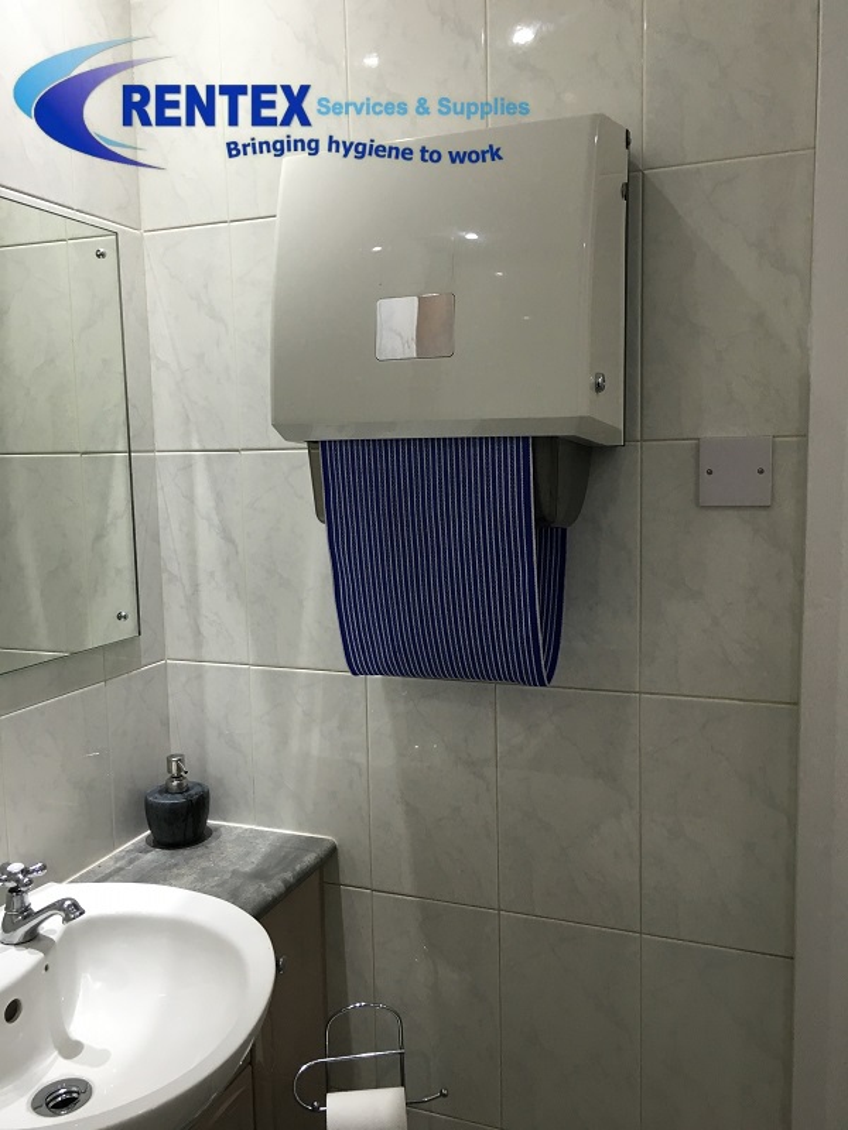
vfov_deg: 61.7
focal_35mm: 29
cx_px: 424
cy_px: 565
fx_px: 947
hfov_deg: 48.2
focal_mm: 4.15
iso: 100
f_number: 2.2
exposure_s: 1/33
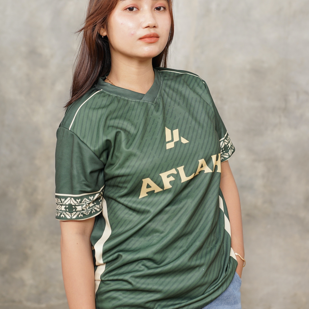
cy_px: 128
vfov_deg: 26.8
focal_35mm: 64
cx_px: 155
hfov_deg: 26.9
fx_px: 646
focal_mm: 50
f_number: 2.8
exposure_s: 1/160
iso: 160
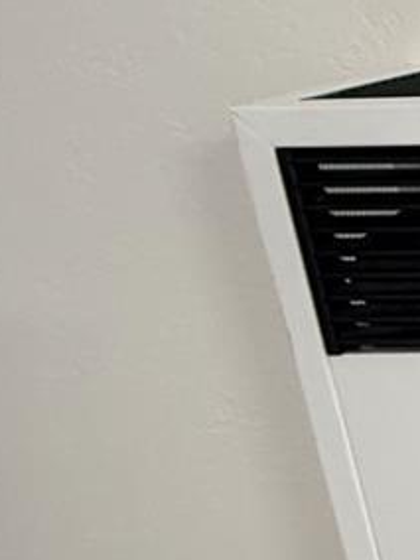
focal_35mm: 74
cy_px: 465
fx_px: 1197
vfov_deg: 25.8
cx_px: 969
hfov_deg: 14.4
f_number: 2.2
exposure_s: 1/120
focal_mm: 2.22
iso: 250
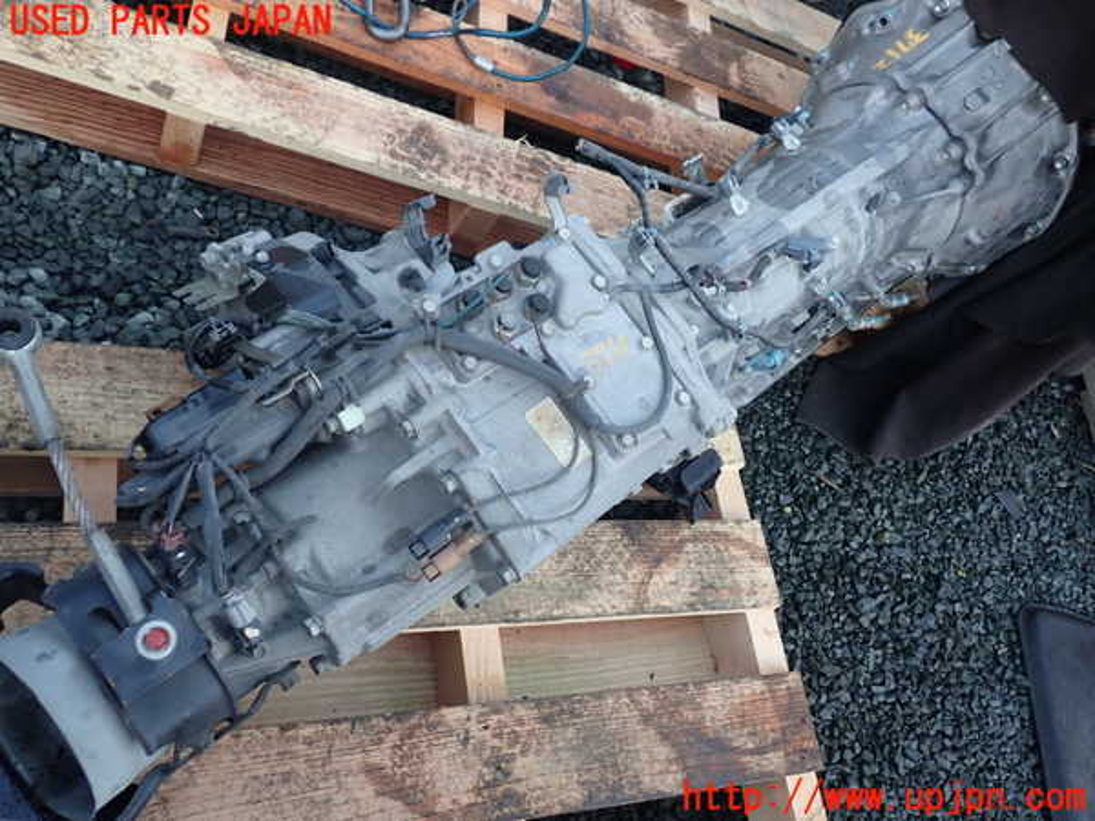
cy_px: 410
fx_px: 949
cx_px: 548
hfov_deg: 60.0
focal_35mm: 30
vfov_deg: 46.8
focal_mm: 5.4
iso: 100
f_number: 2.3
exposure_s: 1/60
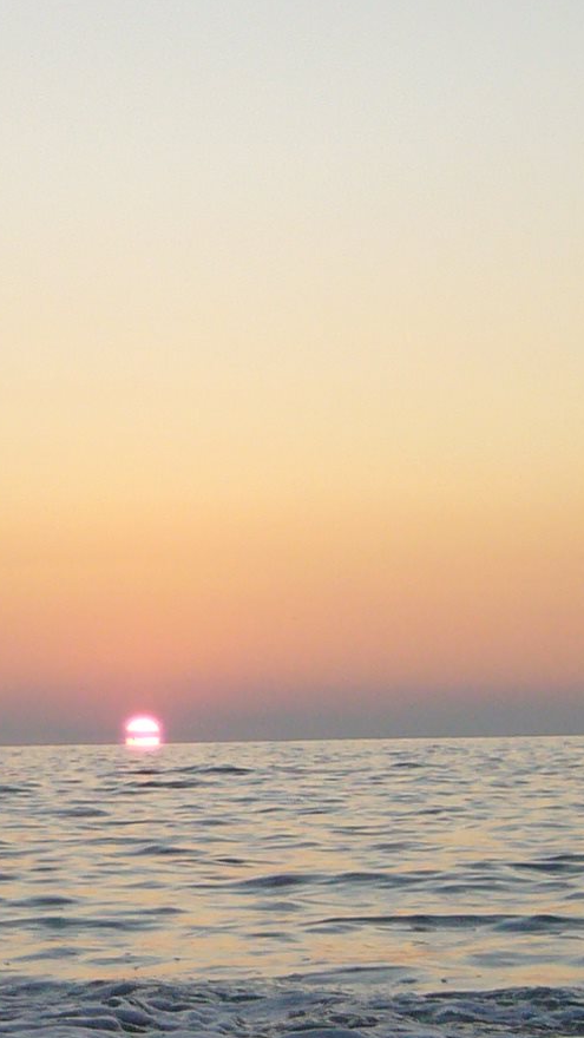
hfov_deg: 9.9
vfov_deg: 17.5
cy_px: 710
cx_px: 2
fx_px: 3359
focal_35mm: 122
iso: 100
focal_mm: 5.8
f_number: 2.8
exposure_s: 1/250
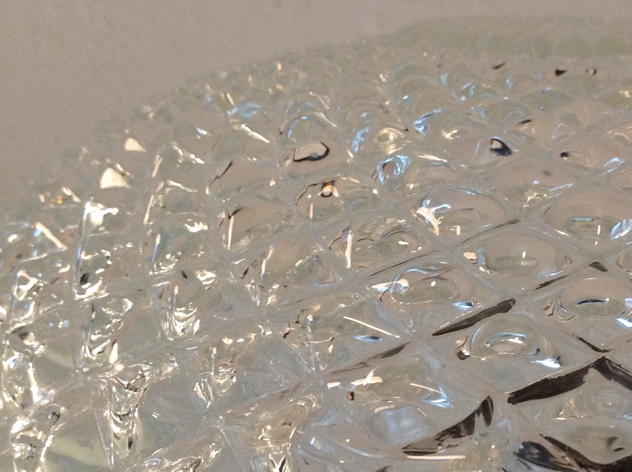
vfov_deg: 23.1
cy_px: 336
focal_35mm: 63
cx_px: 390
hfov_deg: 30.7
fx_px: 1149
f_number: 2.4
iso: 160
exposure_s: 1/17
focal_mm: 4.28
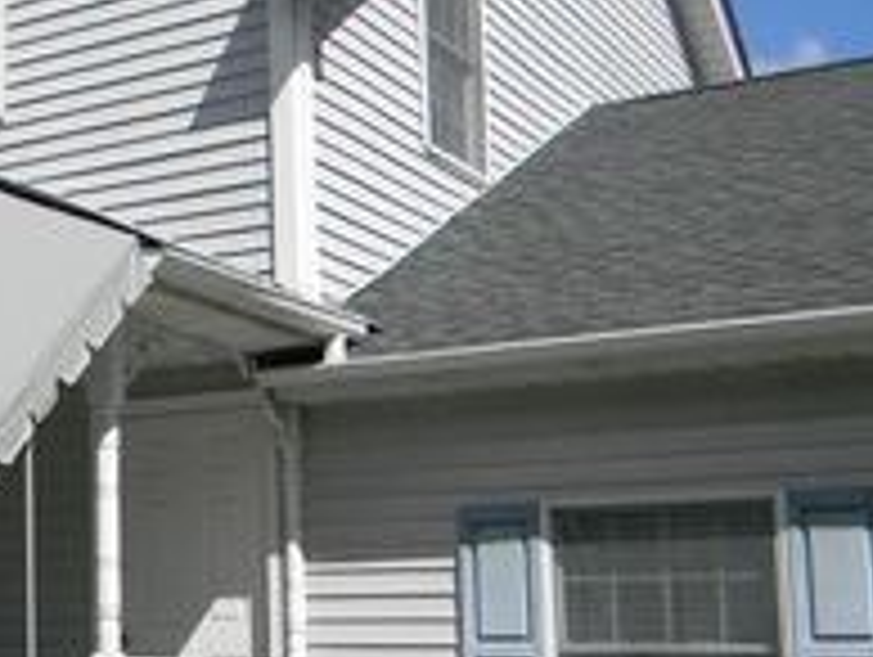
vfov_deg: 20.4
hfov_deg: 24.4
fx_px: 1818
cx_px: -184
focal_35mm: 72
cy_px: 439
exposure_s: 1/461
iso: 112
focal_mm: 5
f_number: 7
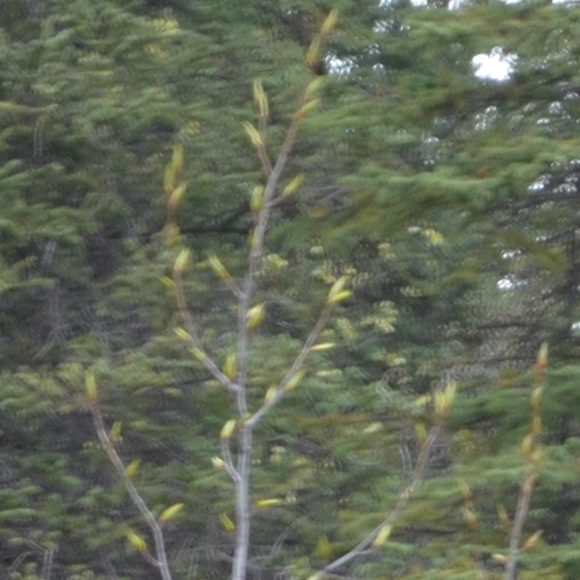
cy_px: 1079
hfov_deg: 3.4
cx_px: 652
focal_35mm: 521
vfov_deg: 3.3
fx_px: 9879
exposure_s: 1/125
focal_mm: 55
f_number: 5.6
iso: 220
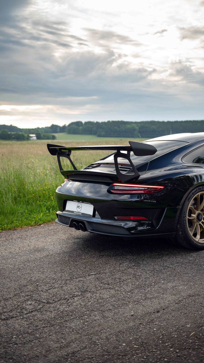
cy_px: 178
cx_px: 114
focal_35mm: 45
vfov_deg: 45.5
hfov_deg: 26.5
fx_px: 433
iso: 200
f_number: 2.8
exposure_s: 1/160
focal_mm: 42
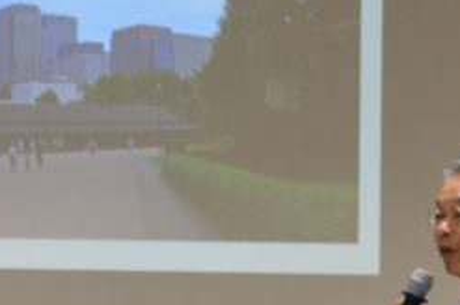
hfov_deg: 7.9
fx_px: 3331
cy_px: 181
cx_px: 160
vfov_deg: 5.3
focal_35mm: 261
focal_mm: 42
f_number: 5.3
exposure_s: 1/20
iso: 400
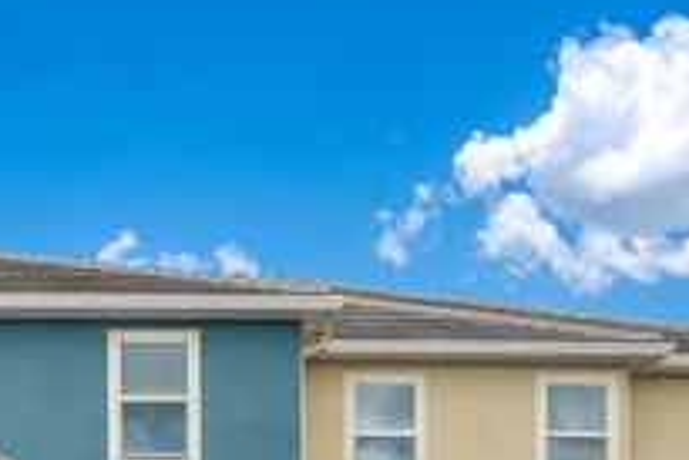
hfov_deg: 48.9
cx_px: 242
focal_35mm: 39
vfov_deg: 30.4
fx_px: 747
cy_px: 515
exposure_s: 1/125
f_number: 9
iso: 100
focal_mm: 16
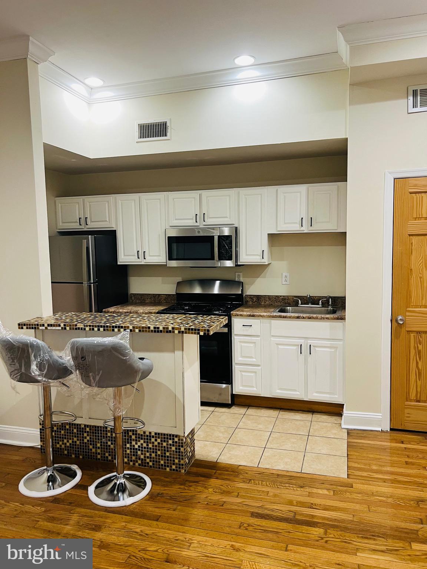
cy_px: 284
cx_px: 214
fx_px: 428
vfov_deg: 67.3
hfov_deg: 53.1
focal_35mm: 26
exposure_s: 1/60
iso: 100
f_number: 1.5
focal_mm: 5.7
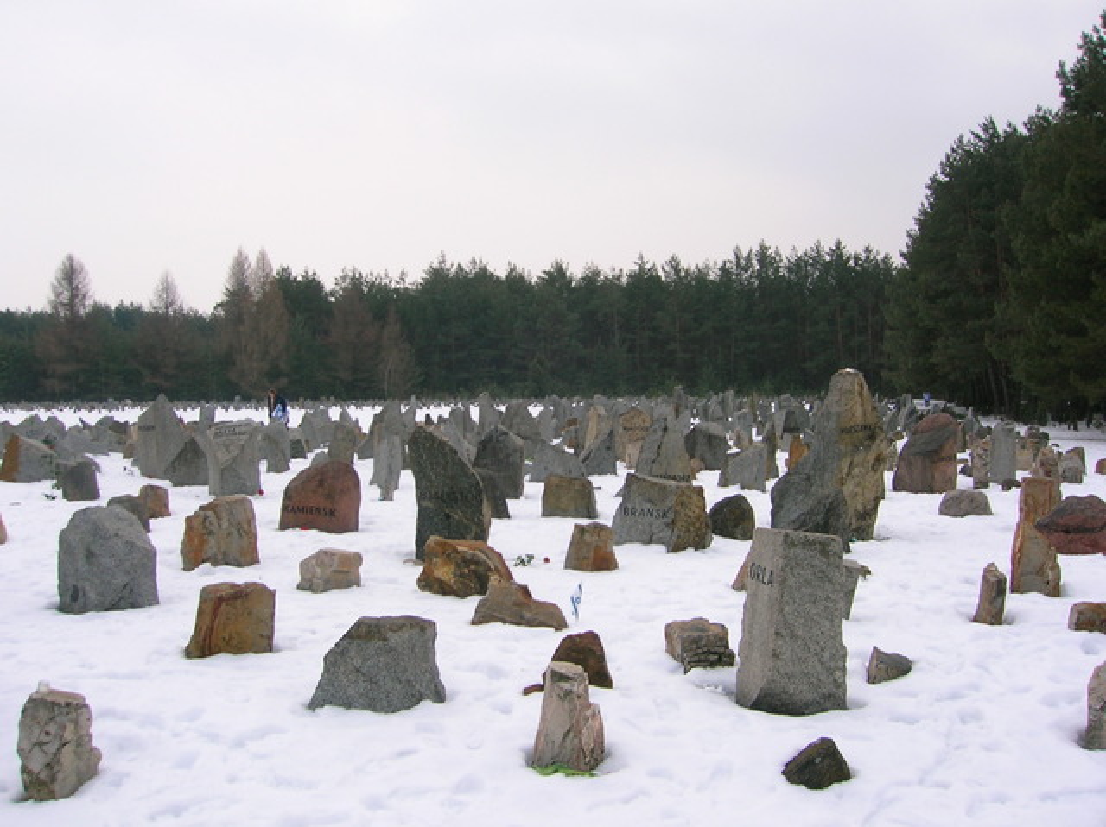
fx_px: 1086
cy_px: 414
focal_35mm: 34
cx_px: 553
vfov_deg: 41.7
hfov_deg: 54.0
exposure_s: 1/30.4
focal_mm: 5.7
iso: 50
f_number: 4.9
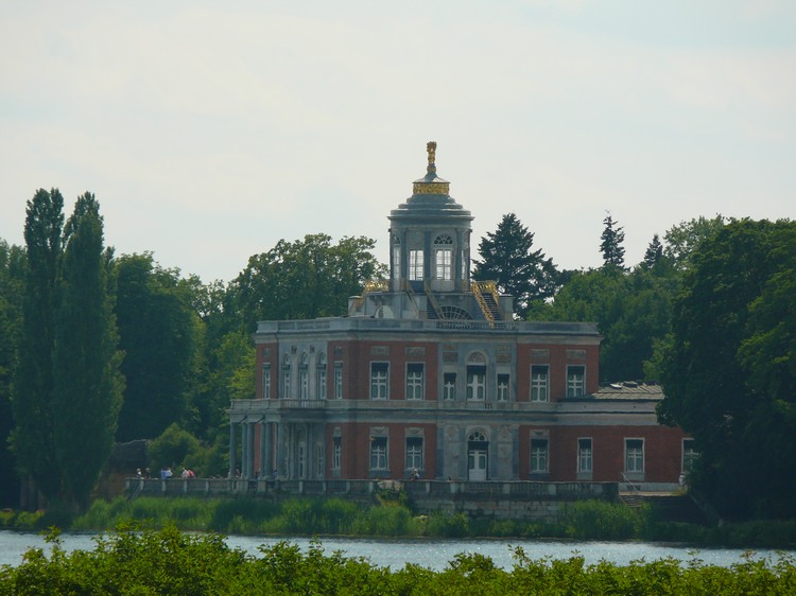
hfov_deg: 4.7
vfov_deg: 3.5
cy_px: 298
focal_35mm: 420
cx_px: 398
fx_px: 9655
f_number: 5.6
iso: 100
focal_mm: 88.8
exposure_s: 1/250
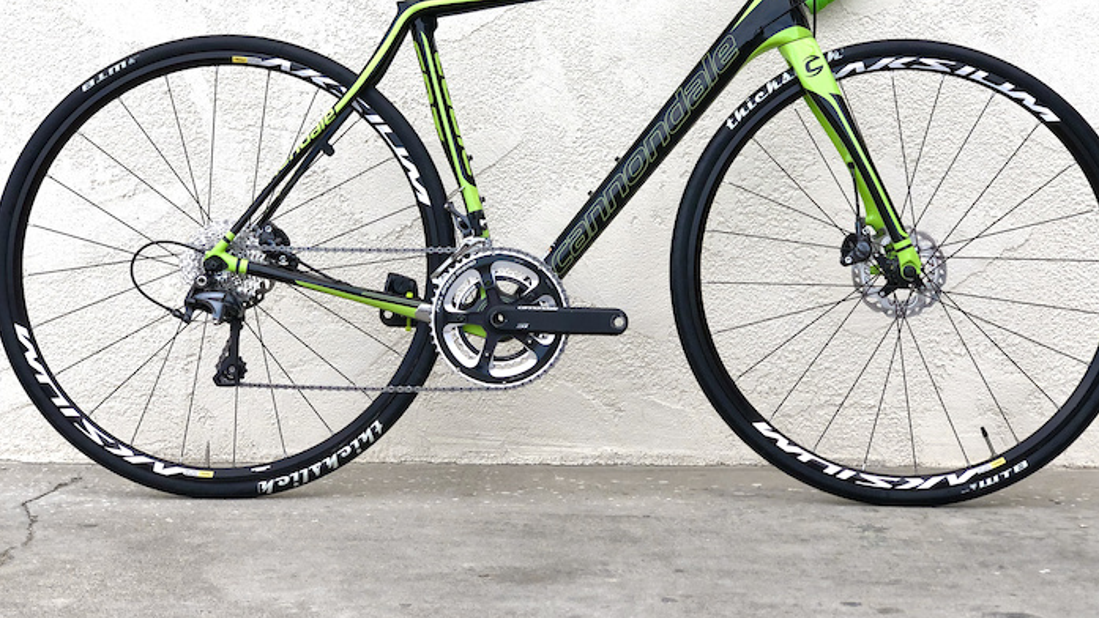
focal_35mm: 65
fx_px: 1894
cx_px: 580
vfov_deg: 18.4
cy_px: 172
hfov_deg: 32.3
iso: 16
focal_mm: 6
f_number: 2.4
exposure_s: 1/461
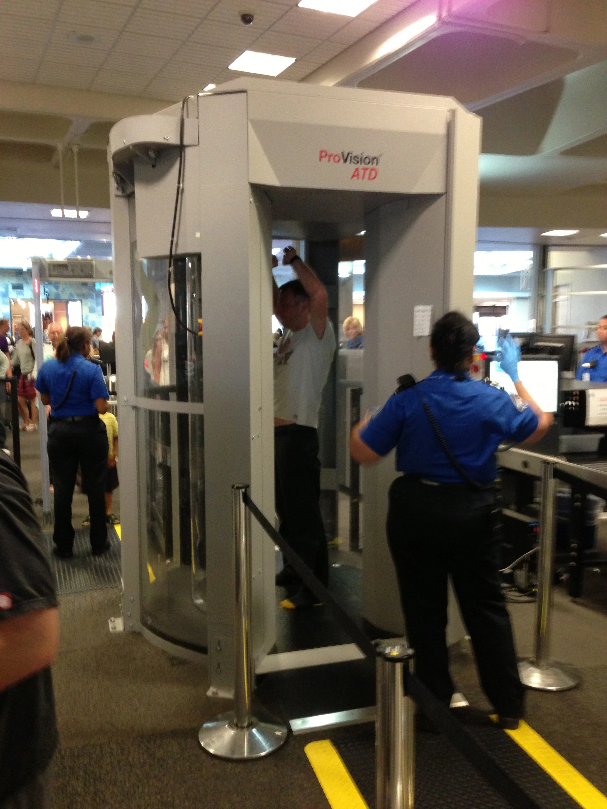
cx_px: 304
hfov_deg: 42.9
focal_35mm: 33
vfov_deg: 55.4
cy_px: 404
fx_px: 772
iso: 320
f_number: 2.4
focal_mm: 4.13
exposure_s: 1/20
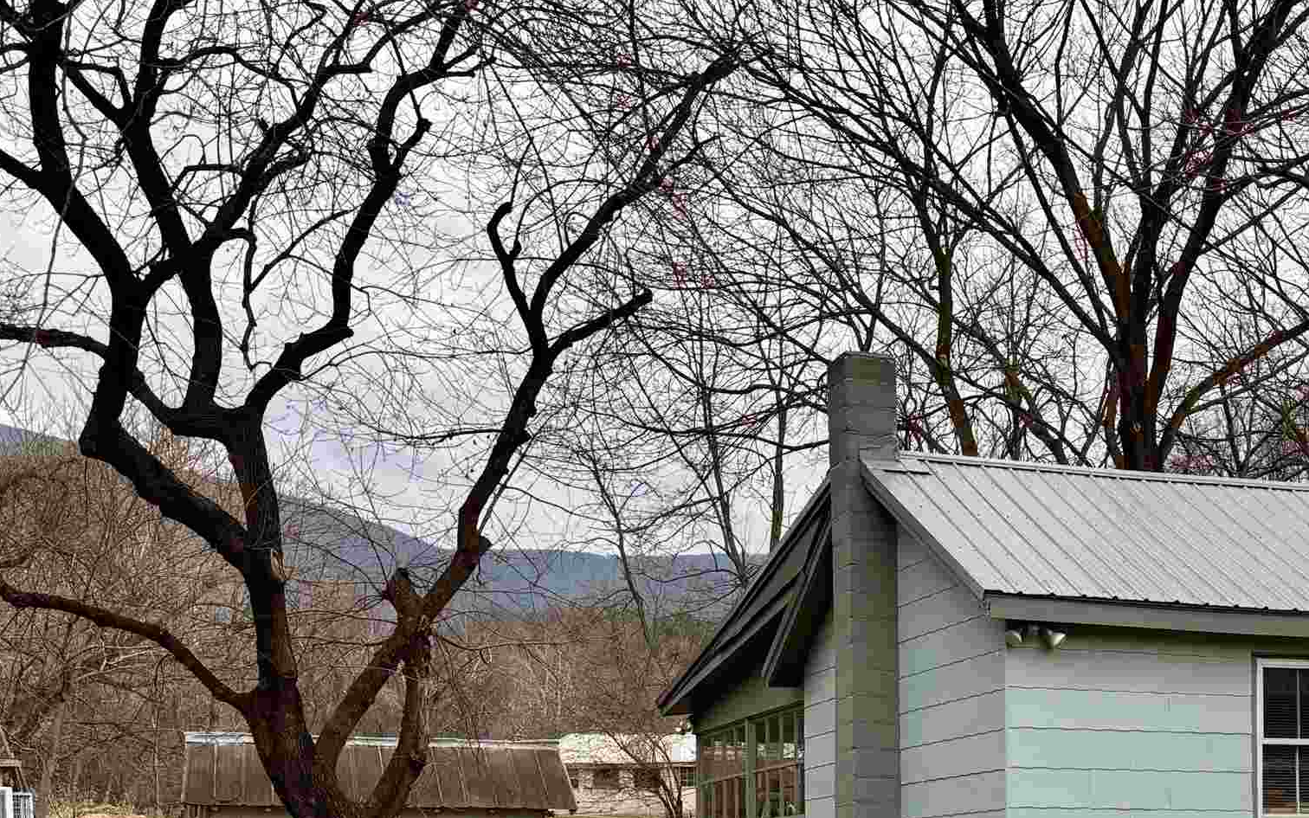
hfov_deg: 35.2
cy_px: 843
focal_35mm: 56
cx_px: 1033
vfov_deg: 22.2
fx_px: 1998
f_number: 1.6
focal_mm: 5.96
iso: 50
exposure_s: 1/539
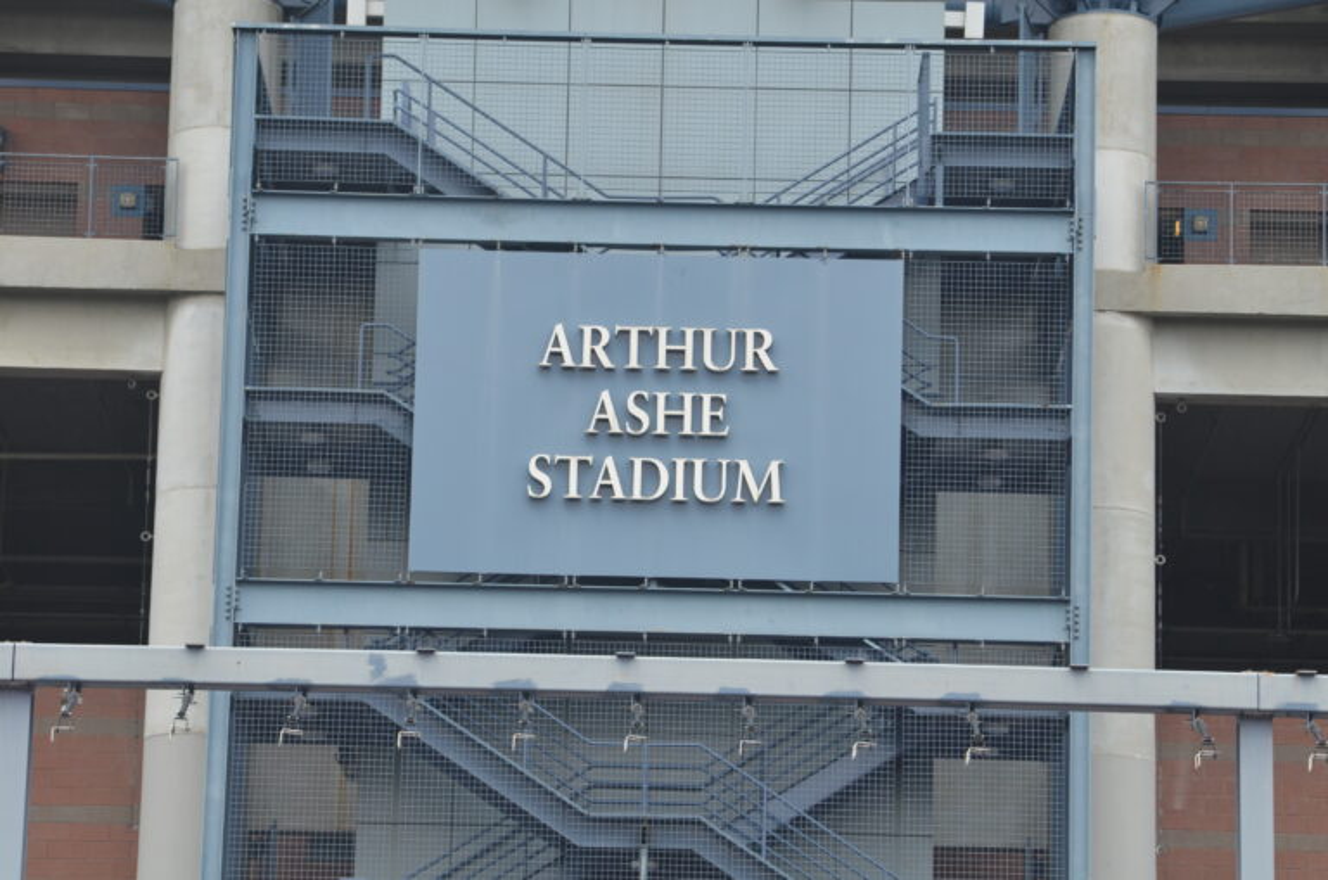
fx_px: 5799
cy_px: 440
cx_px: 664
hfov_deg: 13.1
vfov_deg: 8.7
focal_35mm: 158
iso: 400
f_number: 6.3
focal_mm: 105
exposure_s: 1/640
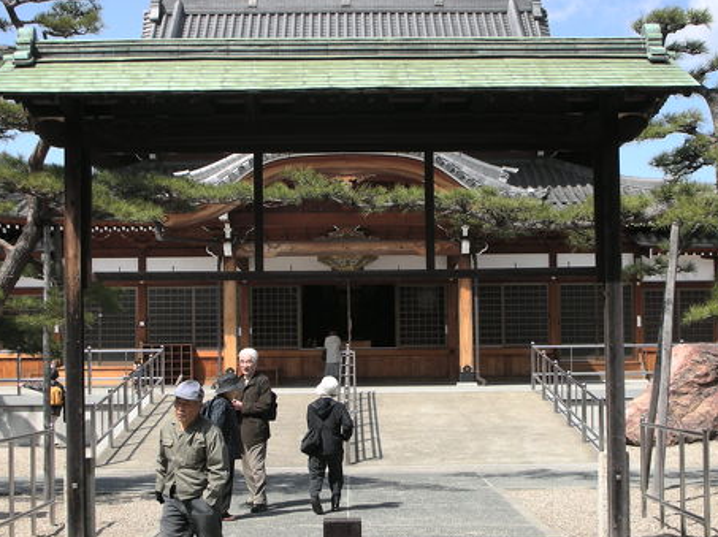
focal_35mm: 66
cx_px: 366
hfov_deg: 29.4
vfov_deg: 22.2
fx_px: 1368
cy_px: 280
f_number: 3.2
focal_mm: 7.7
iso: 50
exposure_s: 1/472
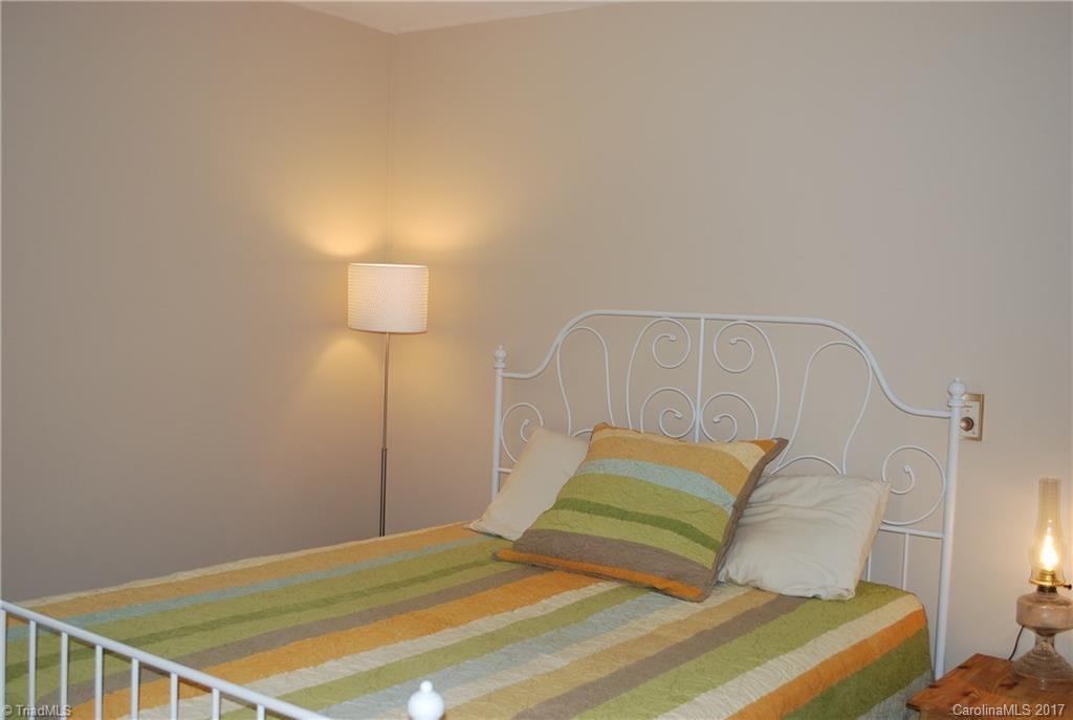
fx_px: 1165
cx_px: 536
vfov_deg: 34.3
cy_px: 360
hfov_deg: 49.5
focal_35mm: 39
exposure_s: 1/60
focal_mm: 26
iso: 200
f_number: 4.2
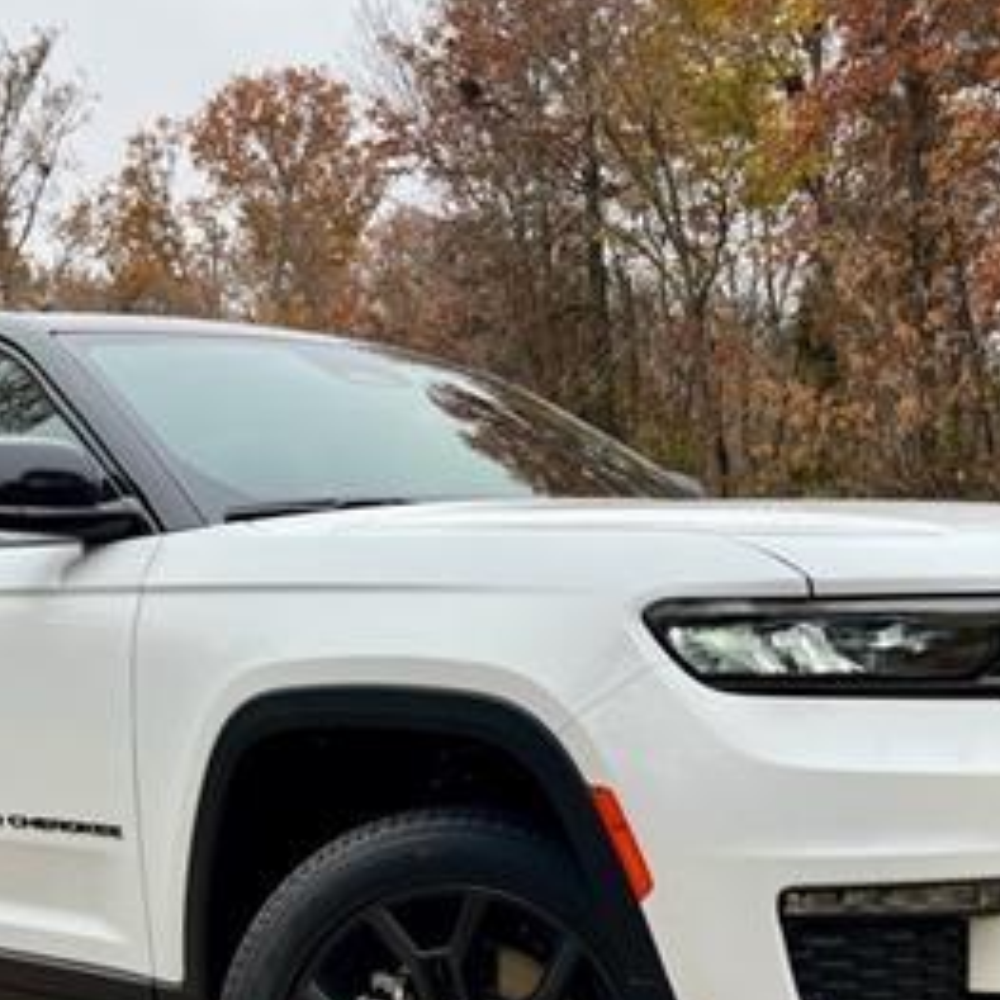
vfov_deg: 30.1
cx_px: 532
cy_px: 749
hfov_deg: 30.6
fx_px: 1830
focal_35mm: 56
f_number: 1.6
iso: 50
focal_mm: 5.1
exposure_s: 1/457
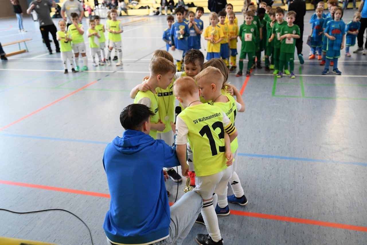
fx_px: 347
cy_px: 122
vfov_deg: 38.9
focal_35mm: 34
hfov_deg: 55.8
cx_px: 184
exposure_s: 1/640
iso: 5000
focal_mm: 34
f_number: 2.8
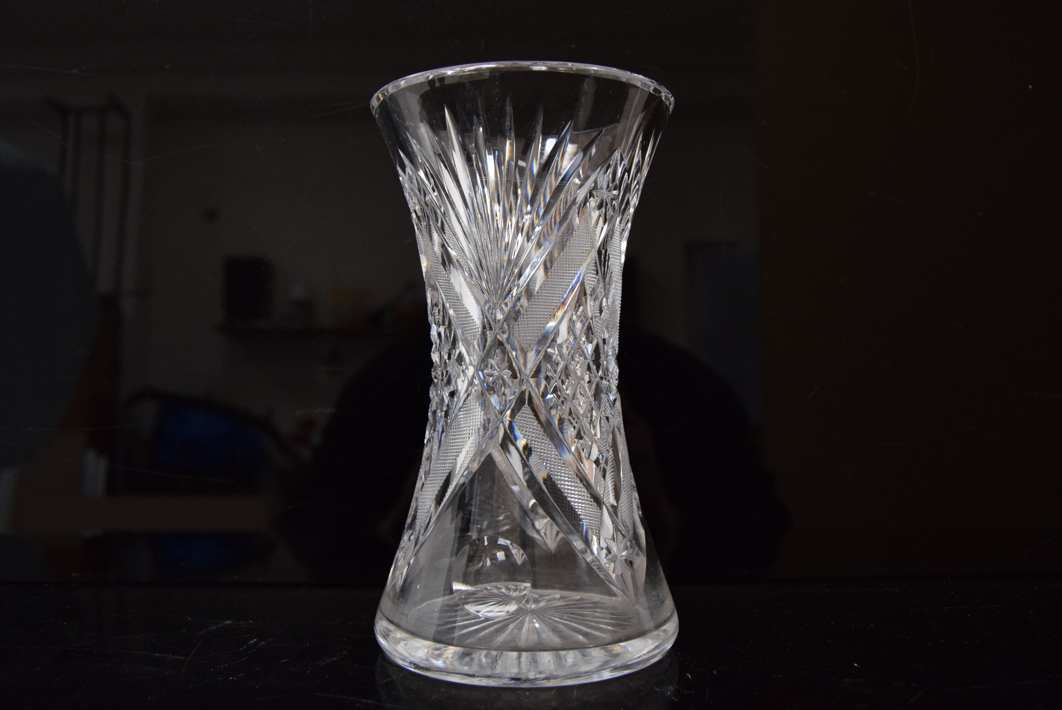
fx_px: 1019
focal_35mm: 34
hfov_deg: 55.1
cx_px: 531
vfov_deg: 38.4
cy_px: 355
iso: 1600
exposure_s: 1/125
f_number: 5.6
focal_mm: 23
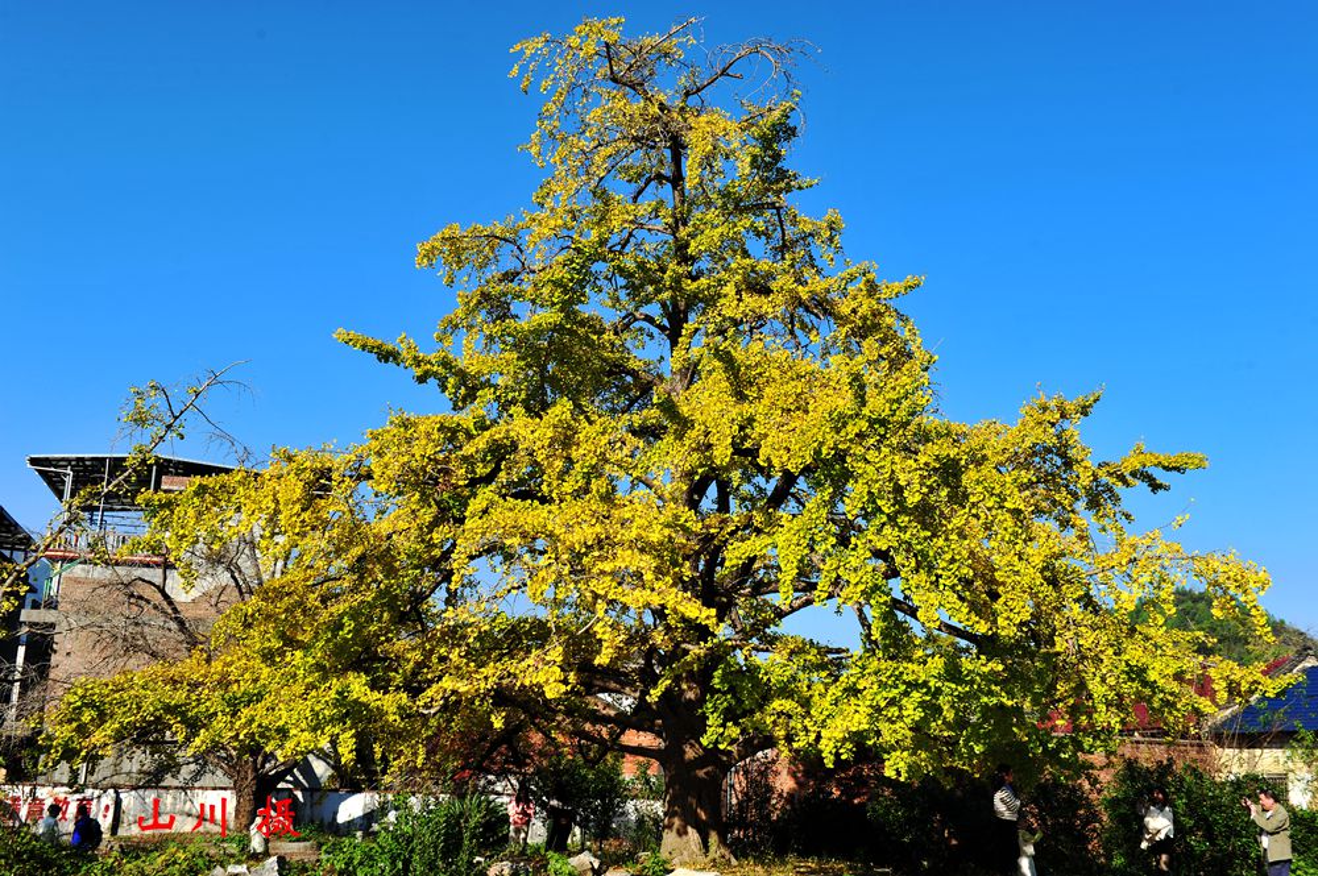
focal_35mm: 38
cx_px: 659
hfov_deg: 50.7
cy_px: 438
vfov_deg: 35.0
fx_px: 1390
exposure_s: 1/320
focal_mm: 38
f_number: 8
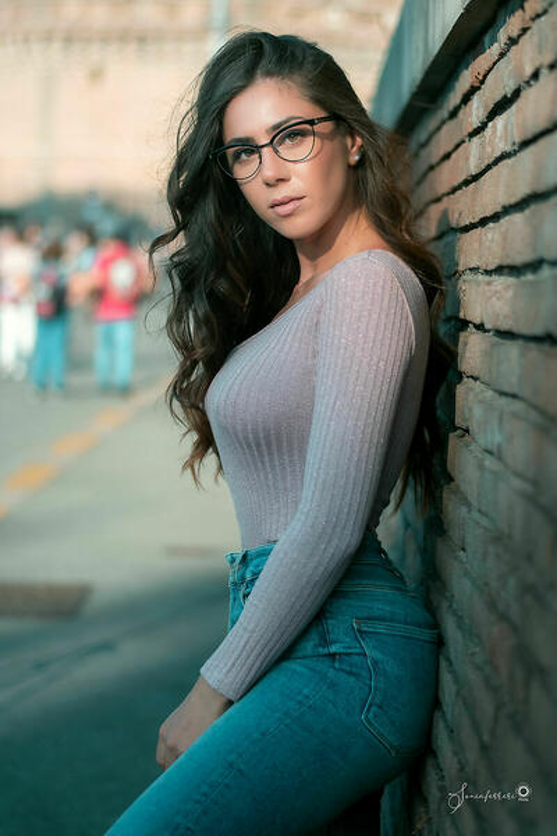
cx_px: 278
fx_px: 1740
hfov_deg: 18.2
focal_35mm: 75
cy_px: 418
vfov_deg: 27.0
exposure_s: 1/3200
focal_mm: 50
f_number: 1.8
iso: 320
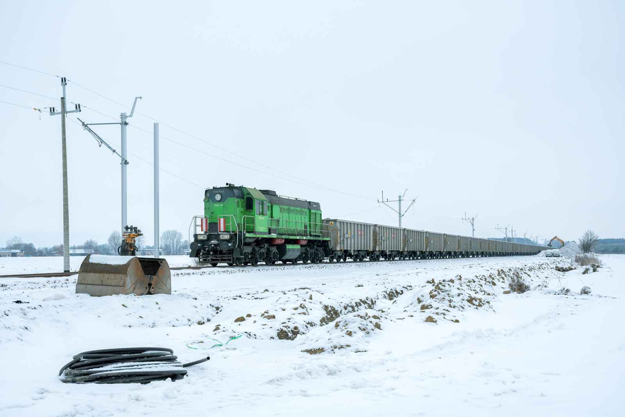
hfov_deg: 43.6
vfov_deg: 29.9
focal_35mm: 45
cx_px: 312
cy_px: 208
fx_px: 781
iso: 160
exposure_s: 1/400
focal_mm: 30
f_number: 9
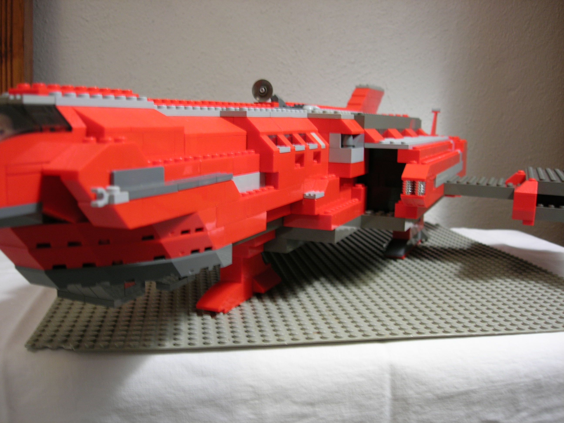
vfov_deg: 37.7
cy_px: 212
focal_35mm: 38
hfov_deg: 49.0
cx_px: 282
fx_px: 619
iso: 64
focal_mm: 7.8
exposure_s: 1/4
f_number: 2.8
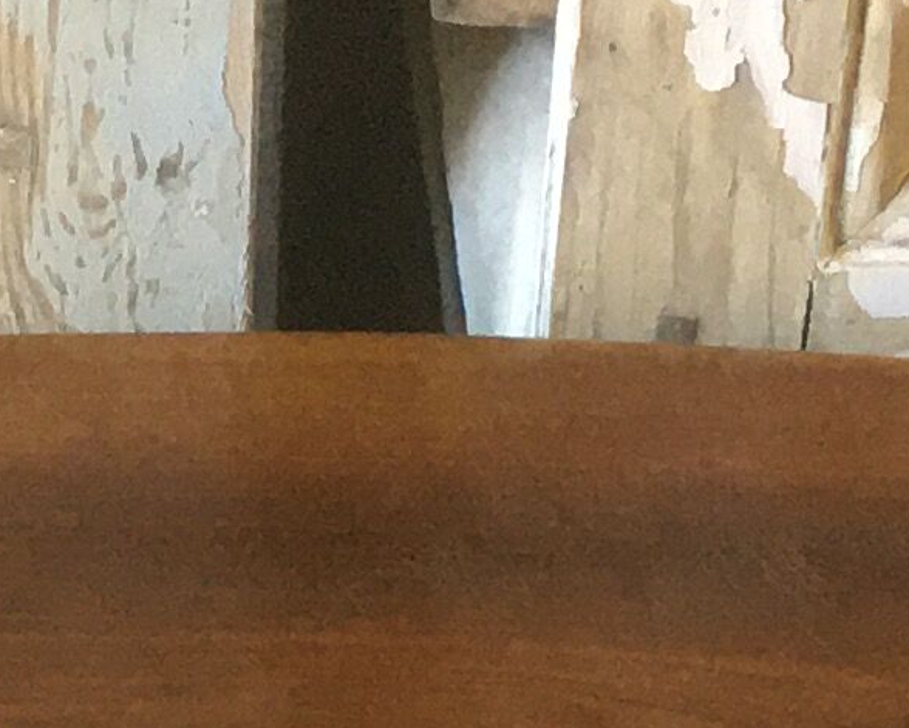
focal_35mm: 194
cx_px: 250
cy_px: 2305
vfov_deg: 7.0
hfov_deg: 9.9
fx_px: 5222
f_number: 2.2
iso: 200
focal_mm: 4.15
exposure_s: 1/33
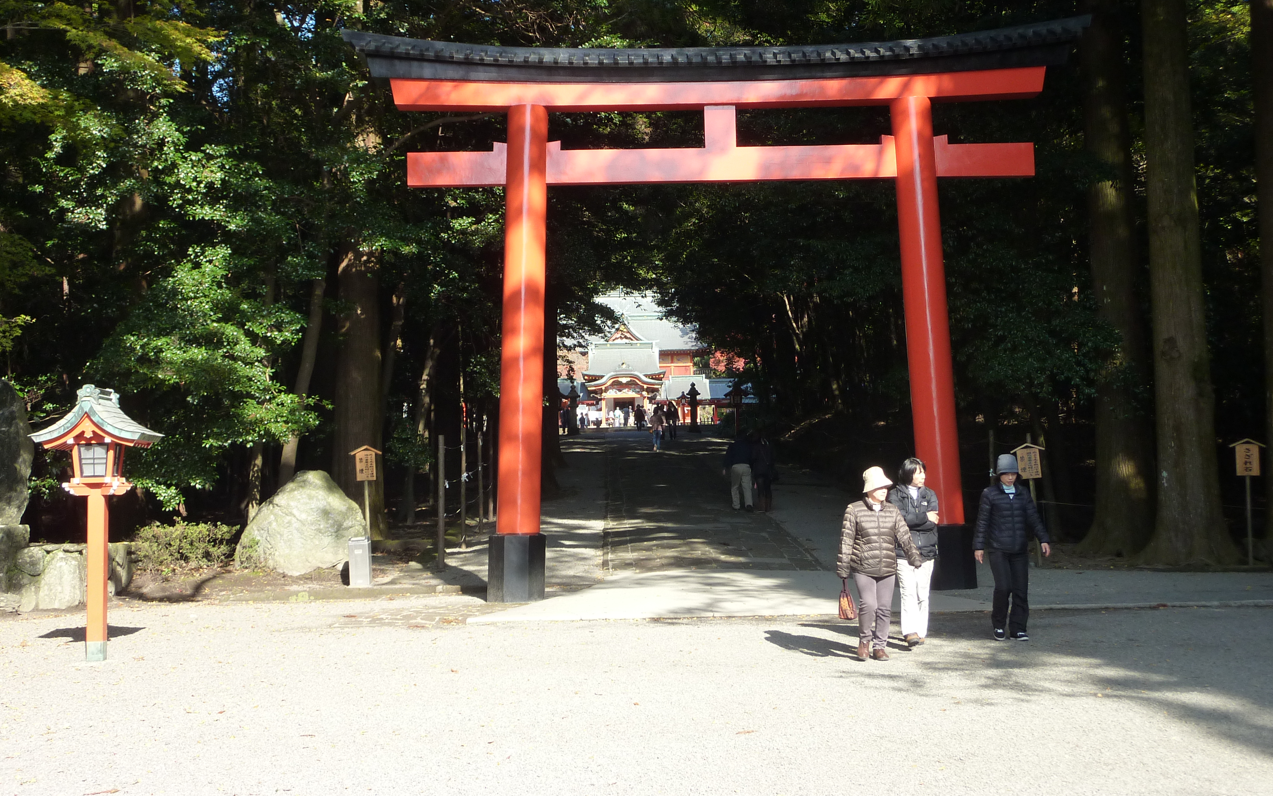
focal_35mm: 45
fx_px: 1561
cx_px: 630
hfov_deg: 44.4
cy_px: 317
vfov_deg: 28.5
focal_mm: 6.9
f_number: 4
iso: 125
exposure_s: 1/160
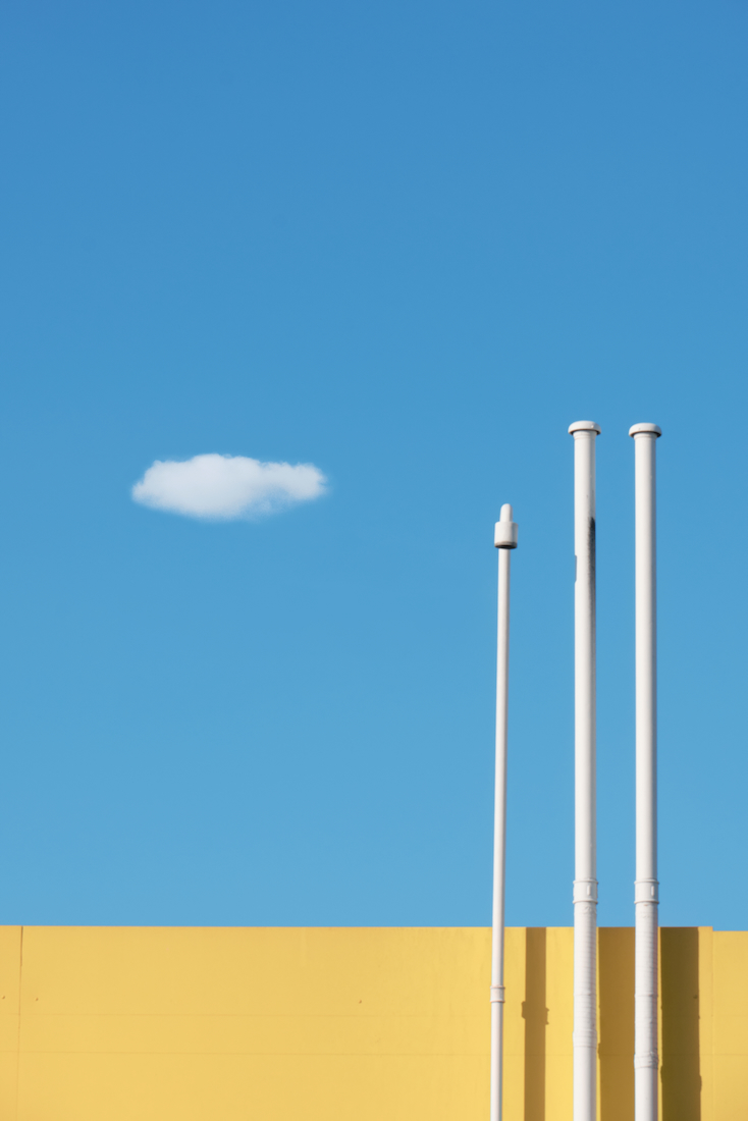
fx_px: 5139
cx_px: 374
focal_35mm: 165
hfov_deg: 8.3
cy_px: 560
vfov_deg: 12.4
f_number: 14
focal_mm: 110
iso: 320
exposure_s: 1/280
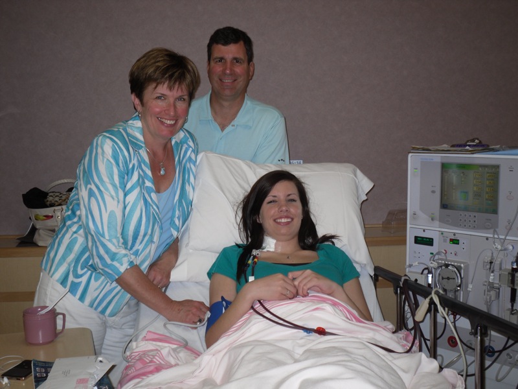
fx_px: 658
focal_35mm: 44
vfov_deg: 32.9
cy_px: 194
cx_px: 259
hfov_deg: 42.9
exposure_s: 1/51
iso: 100
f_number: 3.5
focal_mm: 8.1
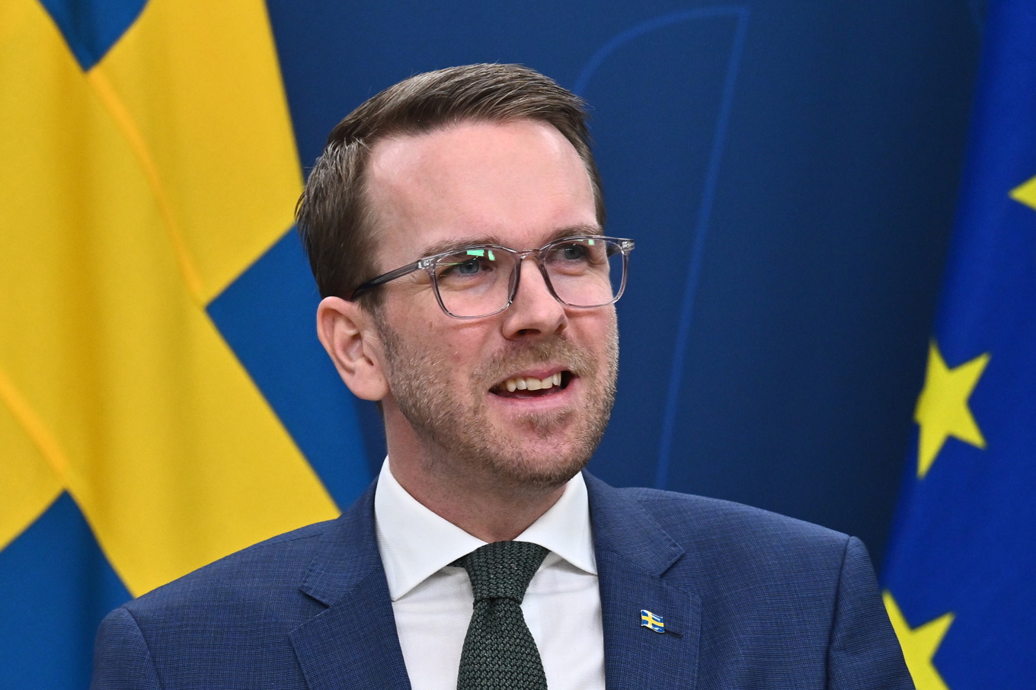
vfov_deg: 6.9
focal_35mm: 200
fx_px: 5754
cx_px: 518
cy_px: 345
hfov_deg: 10.3
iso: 2000
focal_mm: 200
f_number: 5
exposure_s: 1/320
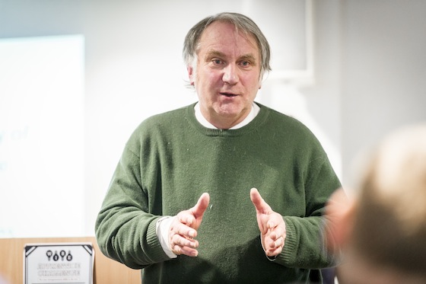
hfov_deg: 10.6
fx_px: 2307
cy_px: 142
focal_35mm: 195
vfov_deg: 7.0
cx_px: 213
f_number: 2.8
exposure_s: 1/125
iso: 4000
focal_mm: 195
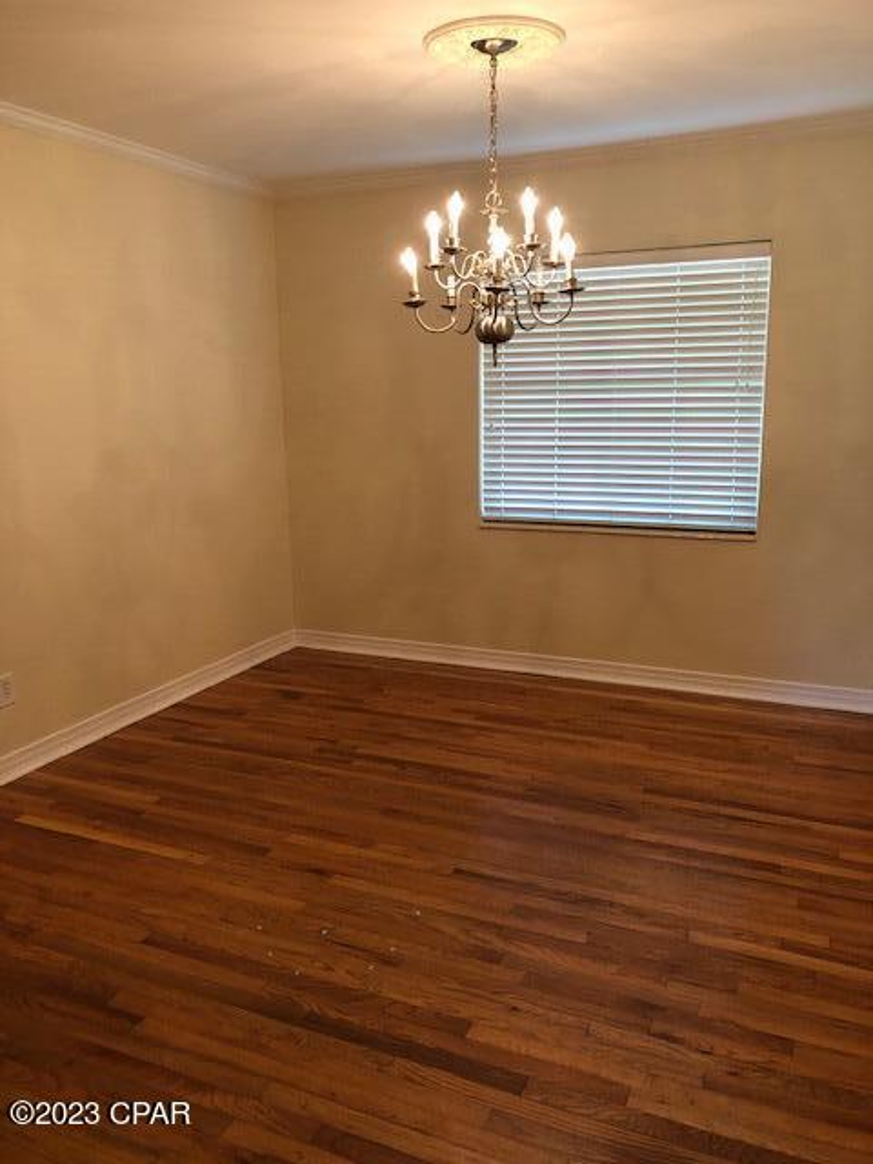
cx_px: 436
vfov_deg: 63.4
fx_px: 942
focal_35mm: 28
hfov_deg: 49.7
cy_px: 582
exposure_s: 1/20
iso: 40
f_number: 1.8
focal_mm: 4
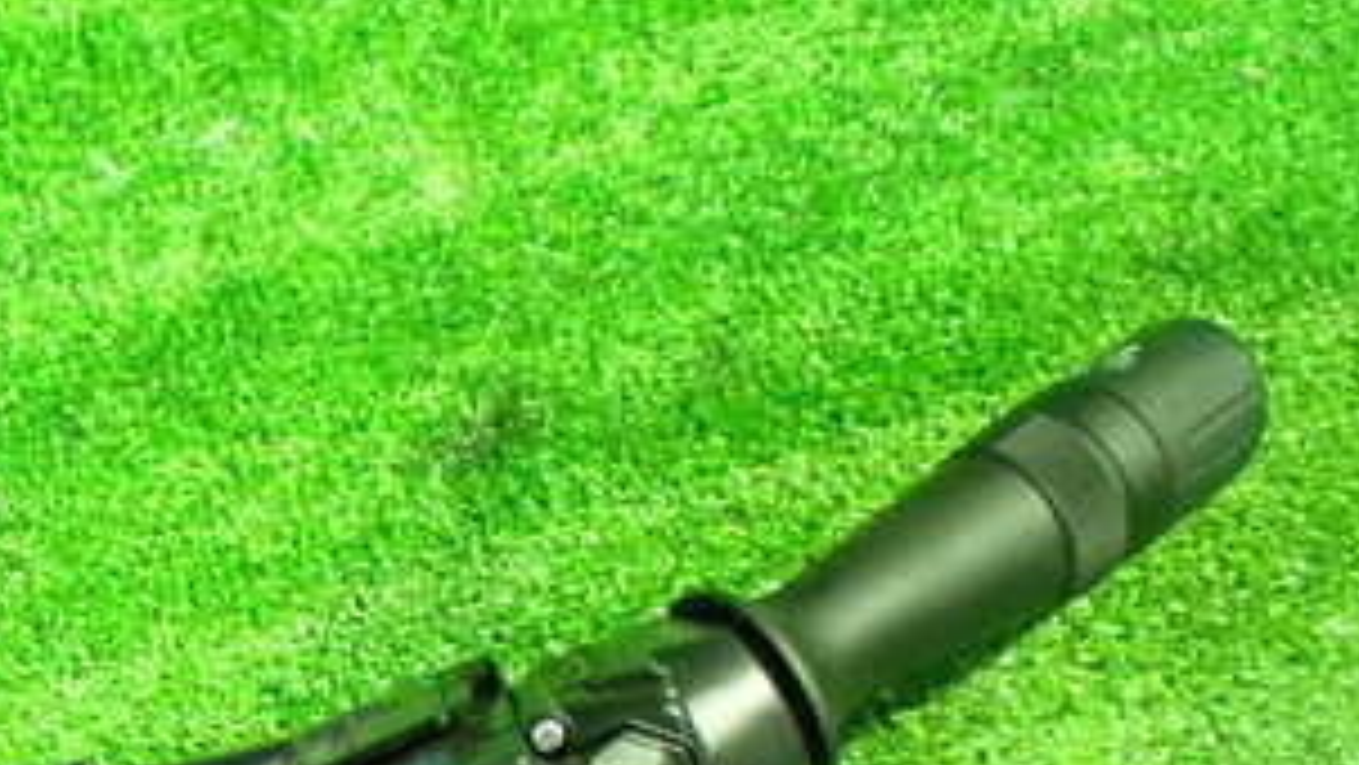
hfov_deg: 30.9
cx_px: 135
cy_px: 900
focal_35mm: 65
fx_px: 2343
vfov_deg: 17.7
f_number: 2.3
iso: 1600
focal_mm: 5.4
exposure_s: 1/30
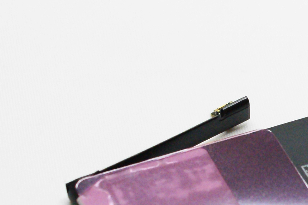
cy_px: 195
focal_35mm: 209
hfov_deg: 9.6
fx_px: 1788
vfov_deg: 6.6
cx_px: 439
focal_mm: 35
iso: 1600
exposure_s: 1/320
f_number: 5.6
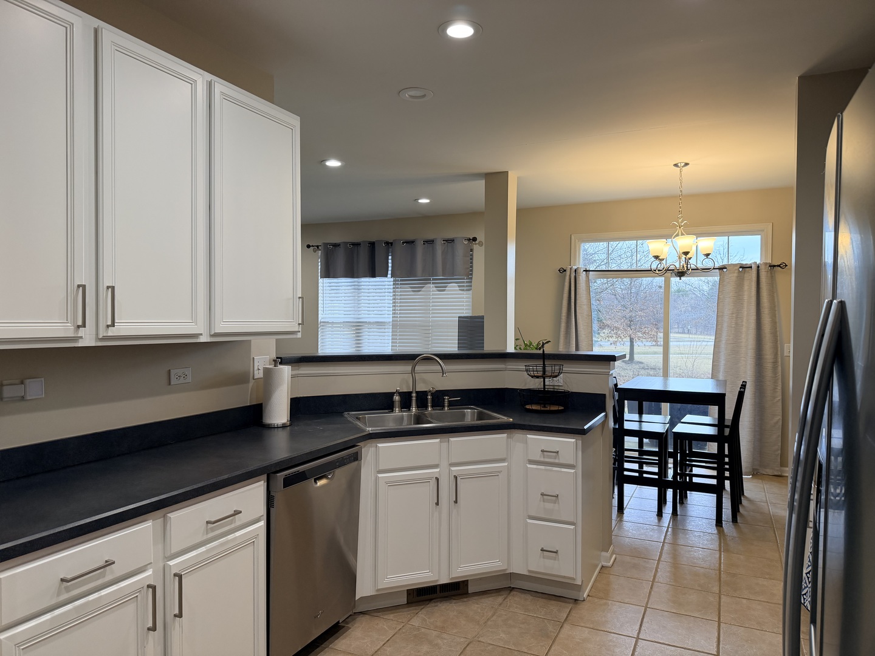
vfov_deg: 56.8
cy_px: 328
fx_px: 607
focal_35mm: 24
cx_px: 438
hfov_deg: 71.6
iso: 160
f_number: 1.78
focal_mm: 6.76
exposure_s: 1/145
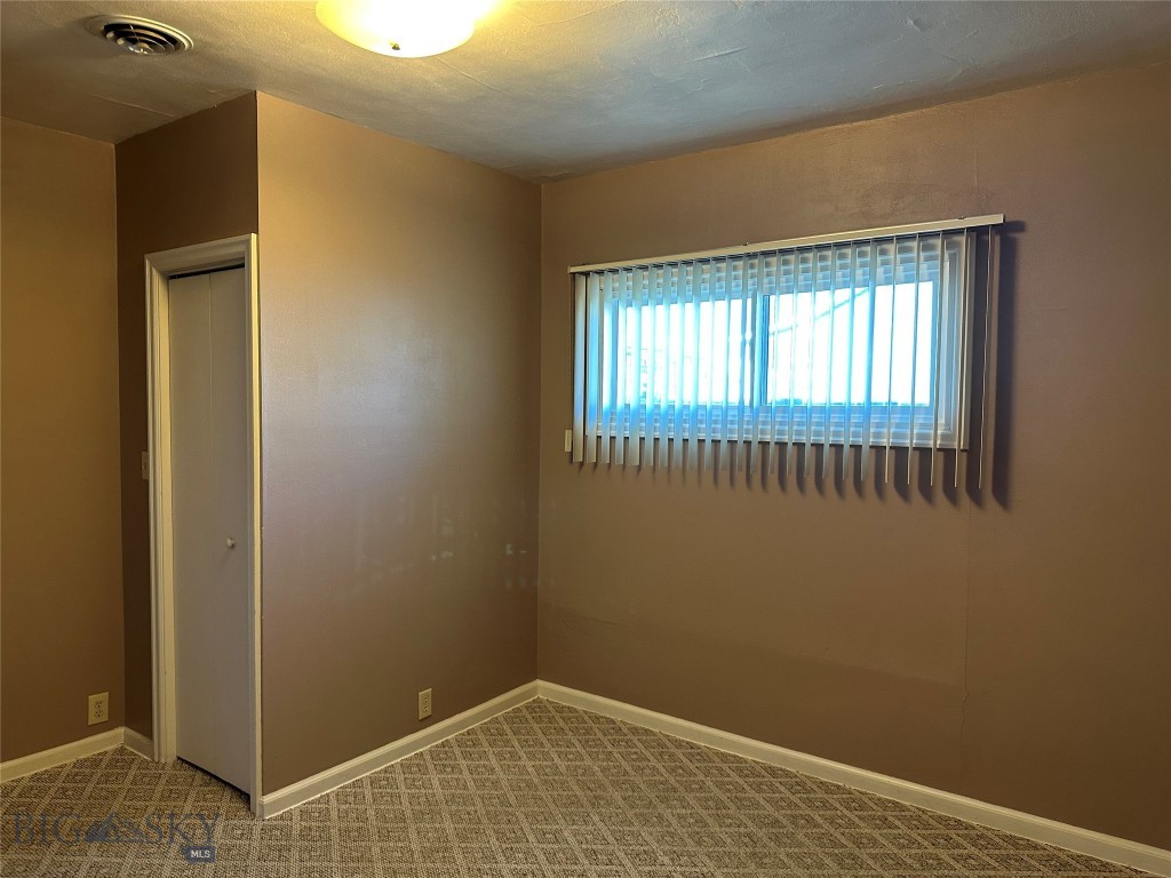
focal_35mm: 24
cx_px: 586
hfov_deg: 71.6
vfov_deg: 56.8
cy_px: 439
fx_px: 812
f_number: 1.78
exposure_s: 1/60
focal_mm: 6.86
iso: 250
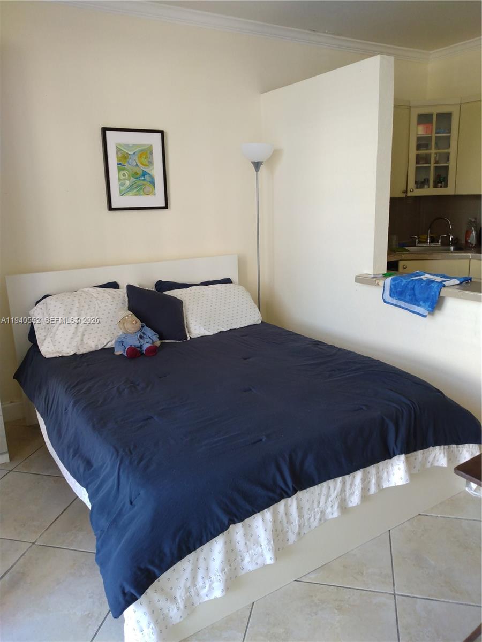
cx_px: 241
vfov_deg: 81.7
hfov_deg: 66.0
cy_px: 321
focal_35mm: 20
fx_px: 371
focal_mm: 3.54
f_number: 2
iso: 185
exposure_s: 1/30
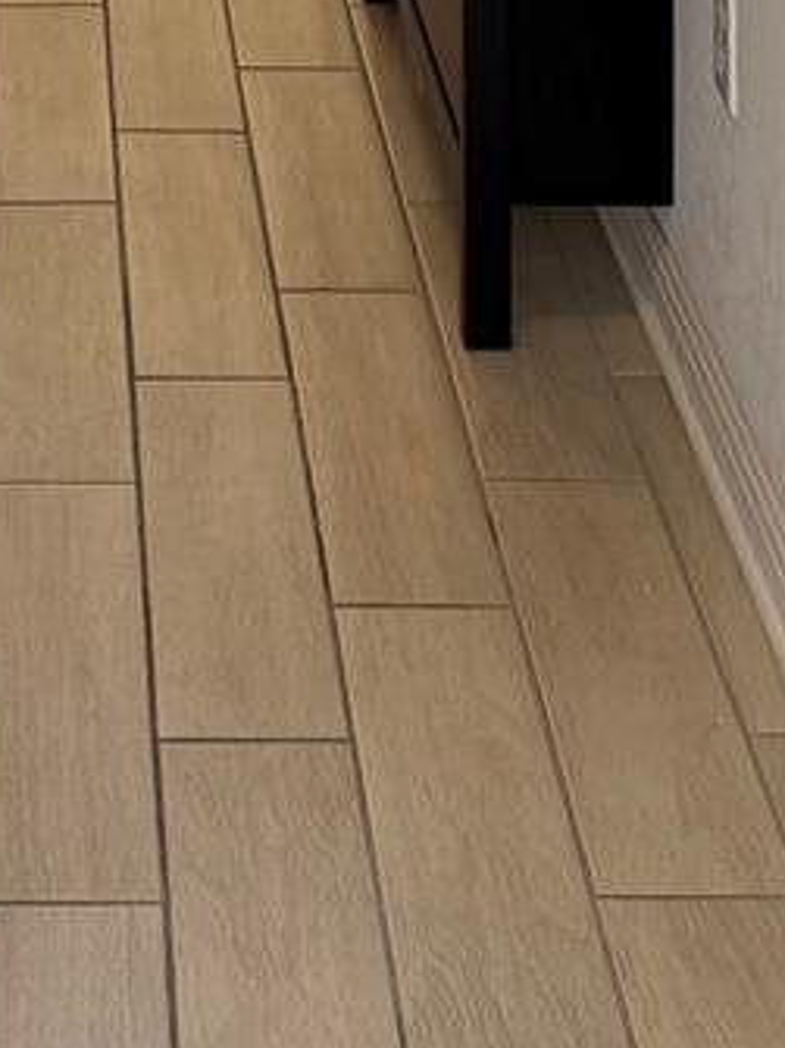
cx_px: 9
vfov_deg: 14.5
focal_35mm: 110
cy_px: -1101
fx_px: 3328
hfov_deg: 13.3
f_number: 1.78
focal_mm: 6.76
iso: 100
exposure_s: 1/228
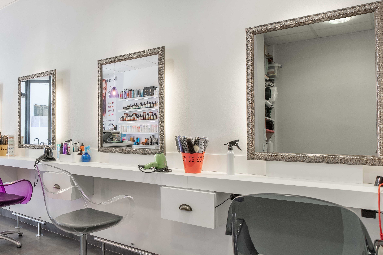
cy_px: 138
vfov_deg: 47.9
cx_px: 109
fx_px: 287
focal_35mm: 27
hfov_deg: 64.4
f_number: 8
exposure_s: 1/80
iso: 200
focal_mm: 17
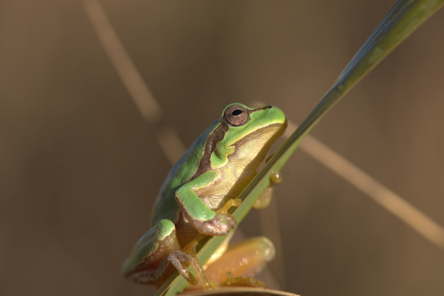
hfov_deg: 19.4
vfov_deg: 13.1
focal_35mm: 105
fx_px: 1295
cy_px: 148
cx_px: 222
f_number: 11
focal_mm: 105
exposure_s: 1/1000
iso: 640
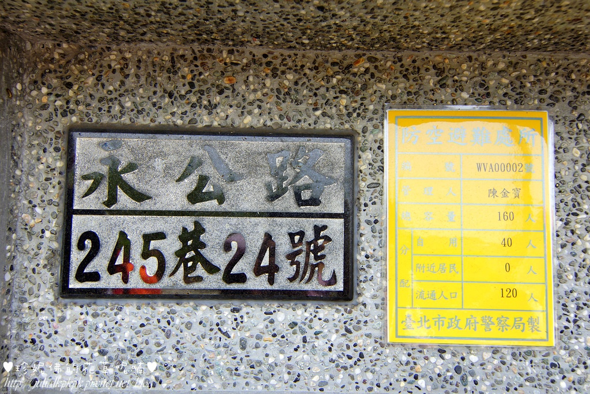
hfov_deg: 73.7
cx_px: 295
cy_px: 197
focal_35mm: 24
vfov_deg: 53.1
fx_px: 393
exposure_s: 1/125
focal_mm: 16
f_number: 5.6
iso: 100
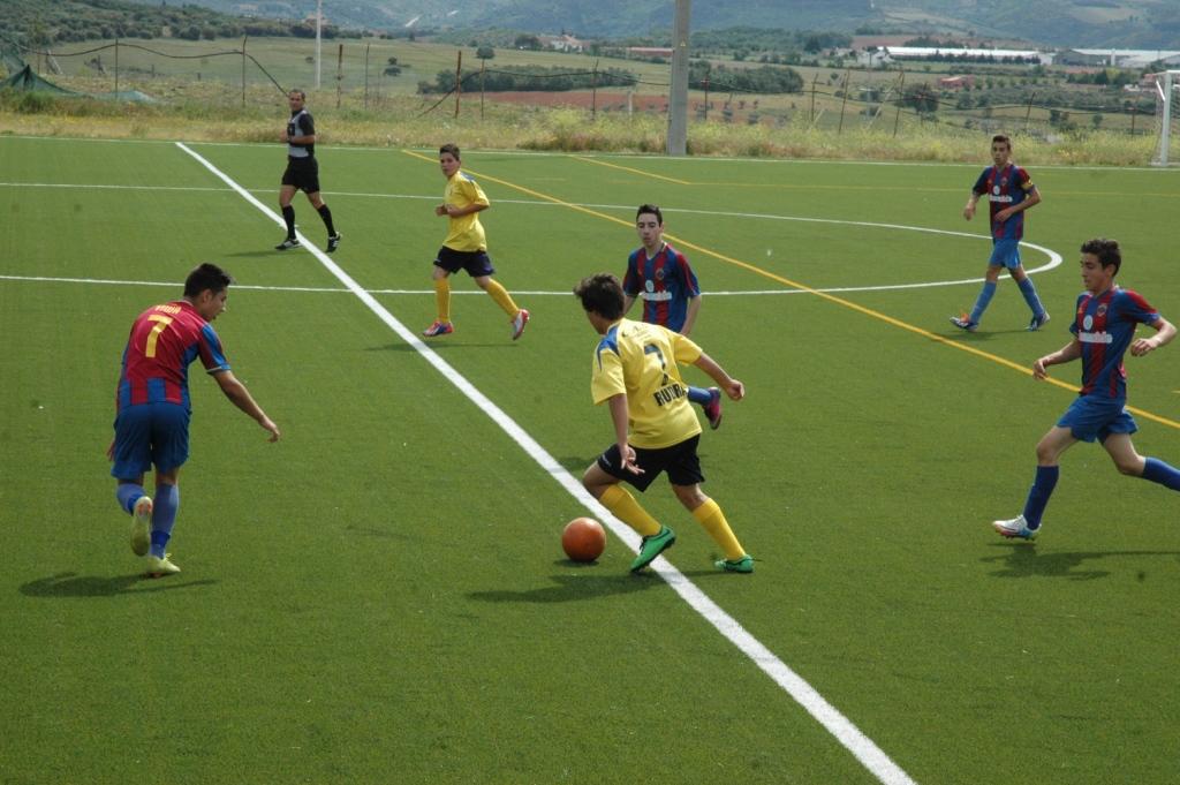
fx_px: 3439
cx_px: 590
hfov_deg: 19.5
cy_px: 392
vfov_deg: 13.0
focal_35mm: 105
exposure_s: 1/500
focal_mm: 70
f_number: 11
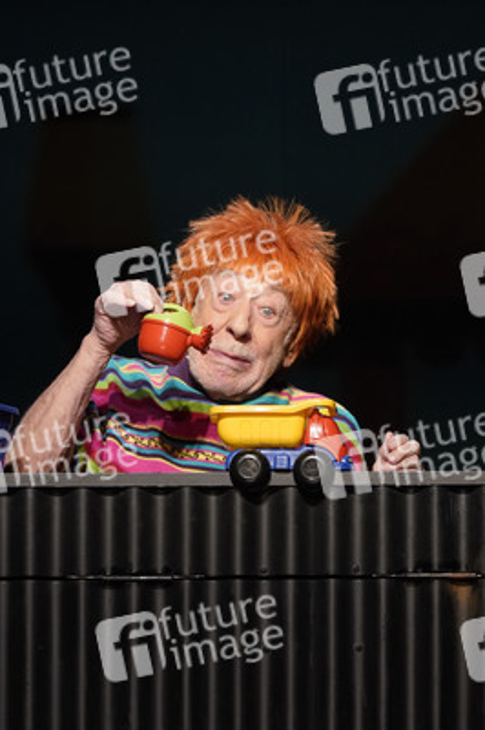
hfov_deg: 6.9
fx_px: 4048
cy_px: 365
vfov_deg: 10.3
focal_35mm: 200
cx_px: 242
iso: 2000
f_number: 5.6
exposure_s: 1/250
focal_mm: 200
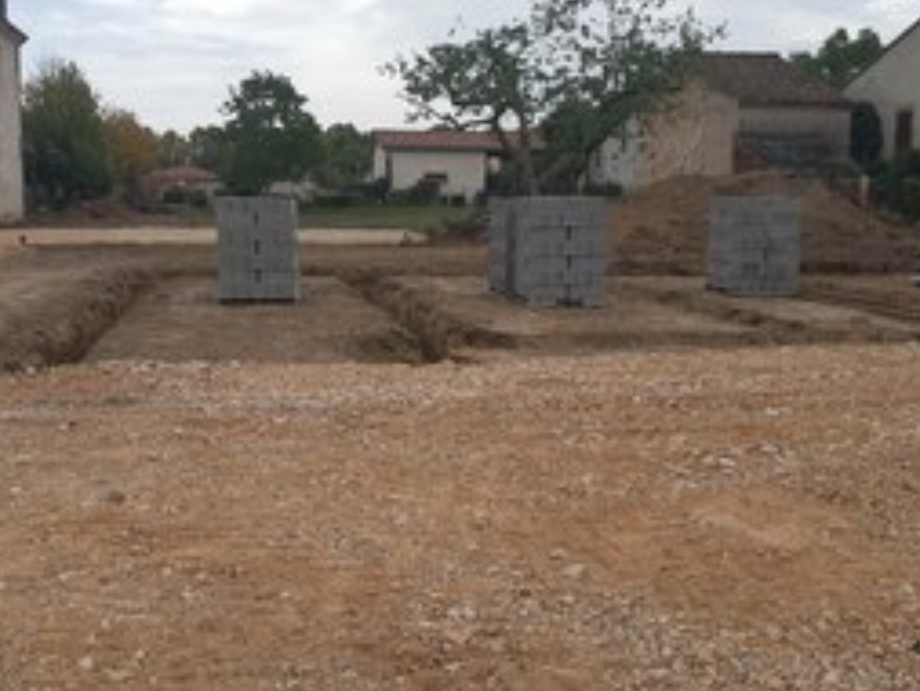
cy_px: 316
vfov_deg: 38.7
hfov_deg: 50.0
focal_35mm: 37
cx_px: 404
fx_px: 984
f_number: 1.7
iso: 40
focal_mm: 3.92
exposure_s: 1/1499
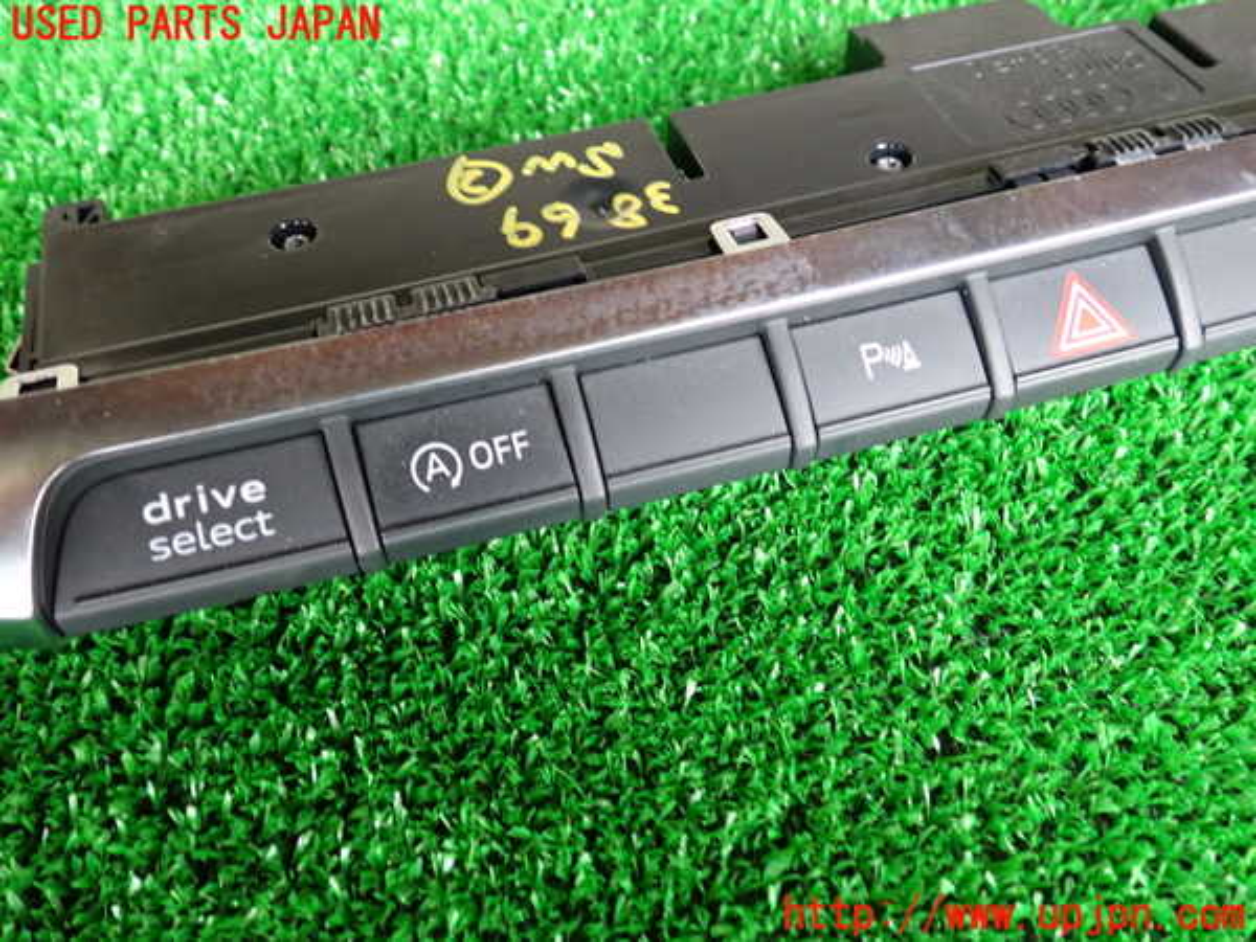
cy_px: 471
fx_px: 1089
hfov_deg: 60.0
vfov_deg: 46.8
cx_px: 628
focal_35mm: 30
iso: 640
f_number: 2.3
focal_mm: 5.4
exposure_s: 1/30
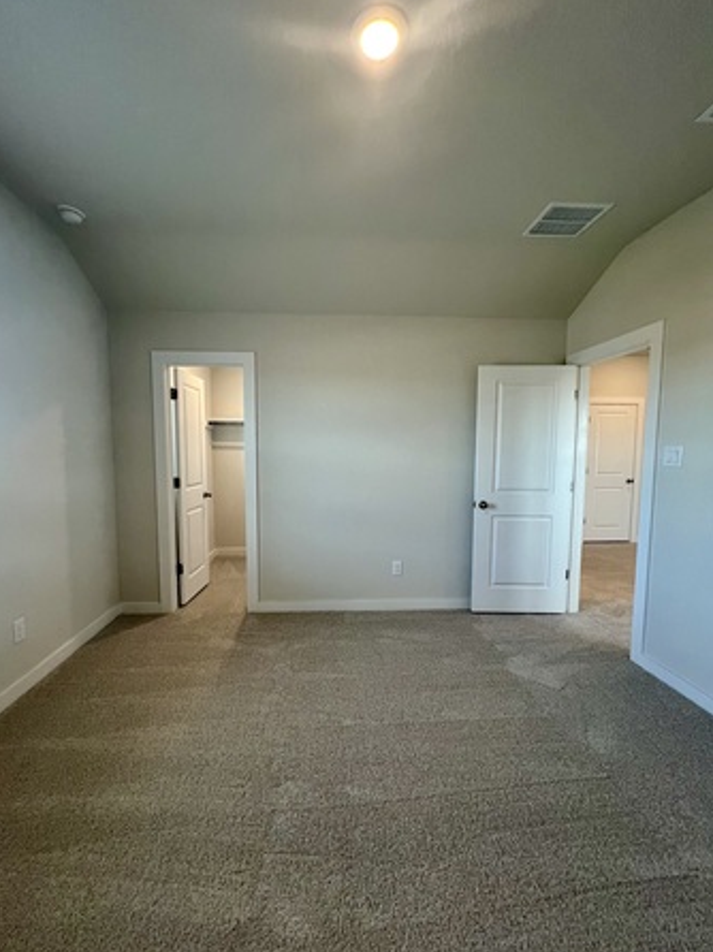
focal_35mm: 14
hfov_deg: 85.5
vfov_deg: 102.1
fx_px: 385
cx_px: 337
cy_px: 489
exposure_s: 1/120
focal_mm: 1.57
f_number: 1.8
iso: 200
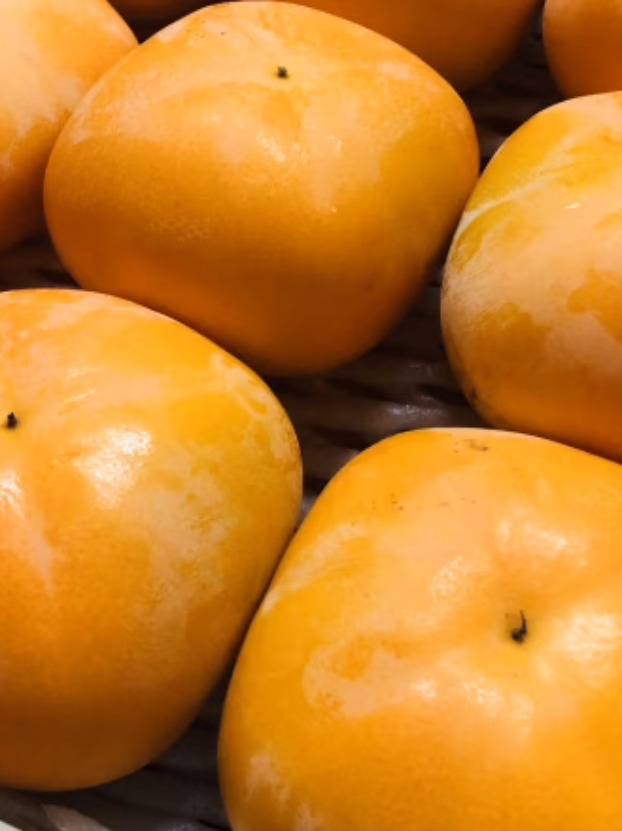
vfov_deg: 37.2
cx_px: 323
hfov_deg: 28.5
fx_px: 1222
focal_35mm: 51
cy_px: 303
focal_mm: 3.99
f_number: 1.8
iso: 100
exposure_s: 1/15
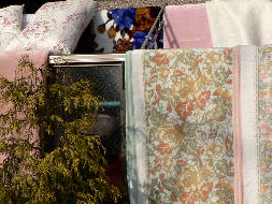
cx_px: 104
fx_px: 841
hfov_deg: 18.3
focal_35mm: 107
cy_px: 92
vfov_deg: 13.8
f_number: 5.6
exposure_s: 1/500
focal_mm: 8.7
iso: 80
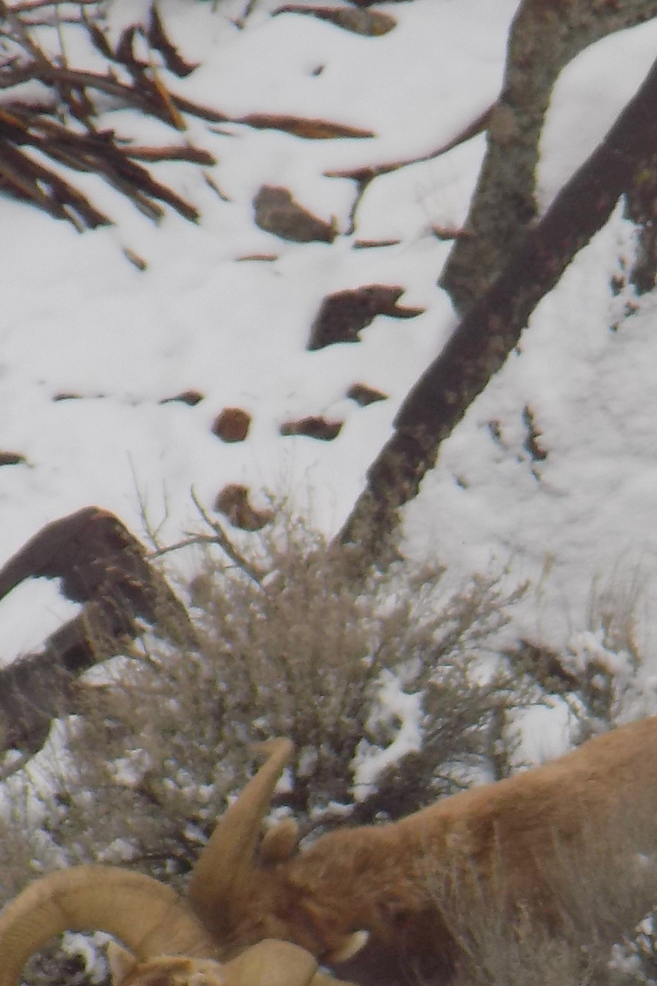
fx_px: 39233
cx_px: 337
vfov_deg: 1.4
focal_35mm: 1433
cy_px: 1037
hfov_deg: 1.0
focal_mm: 87
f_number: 5.9
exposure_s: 1/200
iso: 80
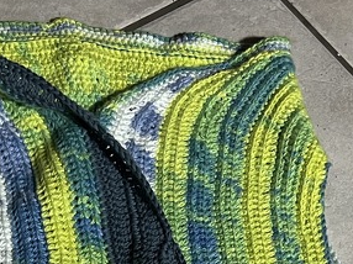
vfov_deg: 13.8
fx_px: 988
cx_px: 156
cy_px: 448
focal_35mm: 97
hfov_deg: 20.2
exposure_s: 1/60
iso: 500
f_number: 1.5
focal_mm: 5.7
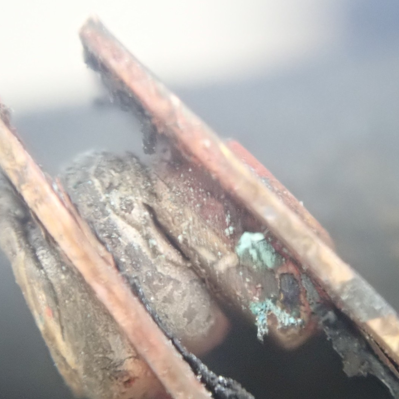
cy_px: 203
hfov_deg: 14.5
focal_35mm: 120
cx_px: 200
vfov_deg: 14.5
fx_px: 1565
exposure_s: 1/8
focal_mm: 18
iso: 1600
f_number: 6.3
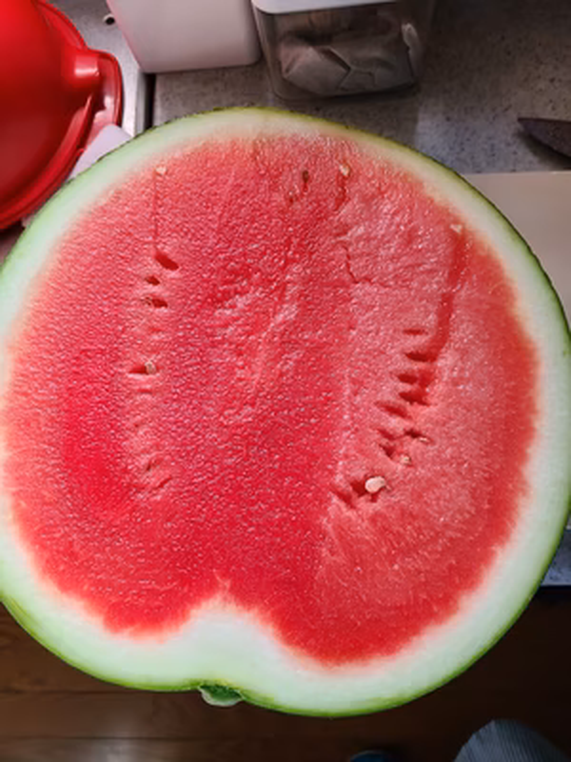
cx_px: 286
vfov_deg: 67.3
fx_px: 572
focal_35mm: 26
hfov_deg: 53.1
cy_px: 381
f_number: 1.8
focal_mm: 5.4
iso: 100
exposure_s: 1/50
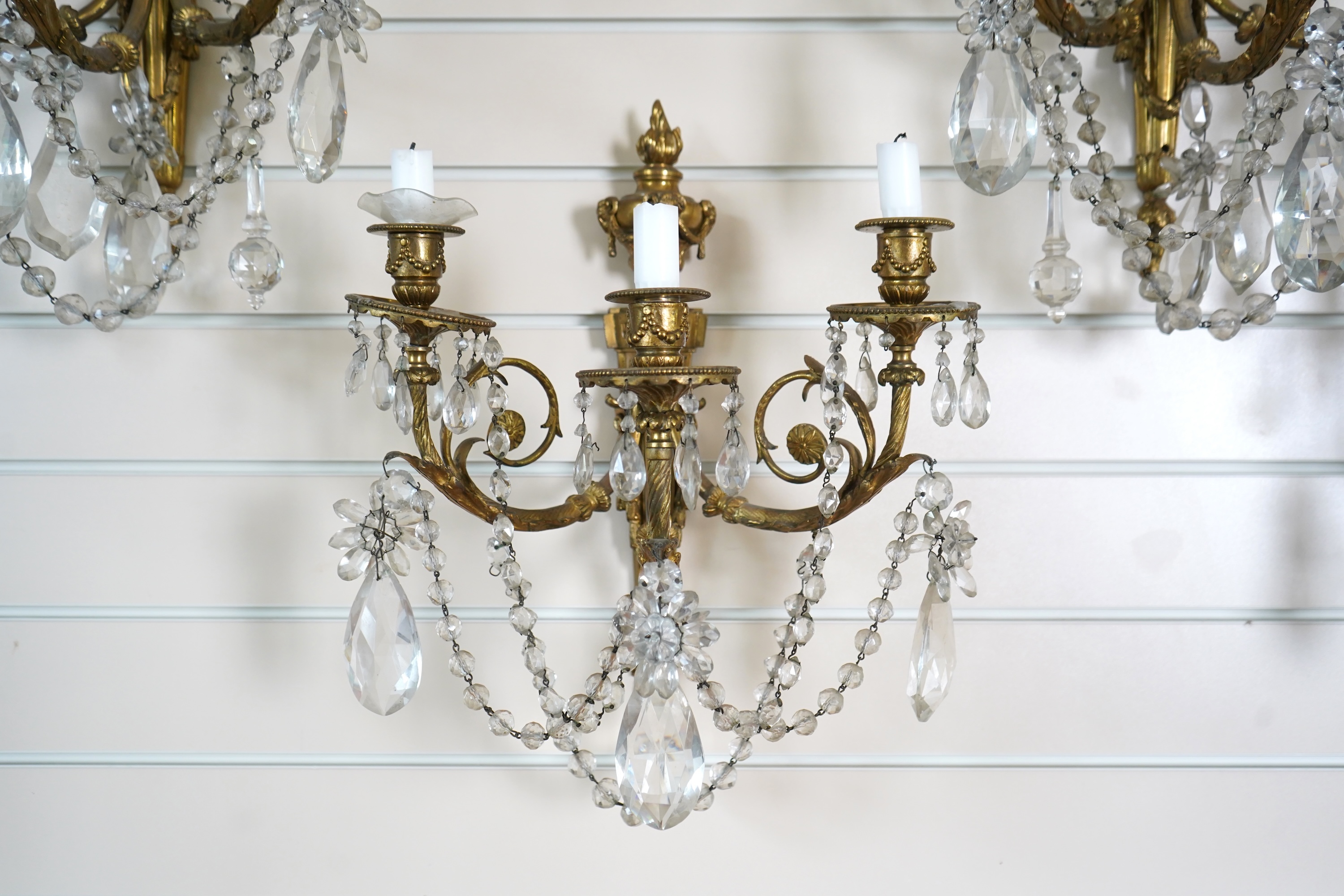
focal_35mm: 34
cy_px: 448
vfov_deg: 38.9
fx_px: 1269
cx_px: 672
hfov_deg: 55.8
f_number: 4.5
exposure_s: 1/100
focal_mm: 34
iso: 1250
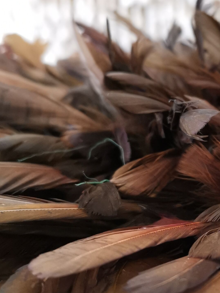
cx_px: 211
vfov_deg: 28.1
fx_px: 584
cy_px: 169
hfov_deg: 20.7
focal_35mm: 69
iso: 320
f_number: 1.8
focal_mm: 5.58
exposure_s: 1/50
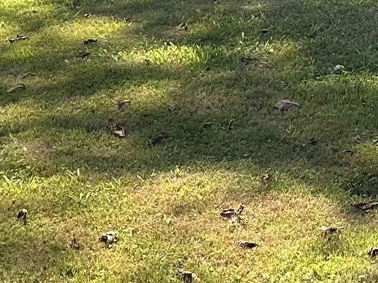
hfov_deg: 13.6
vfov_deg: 9.8
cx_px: 334
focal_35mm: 144
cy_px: -206
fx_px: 1572
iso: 50
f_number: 1.5
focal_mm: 5.7
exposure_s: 1/632
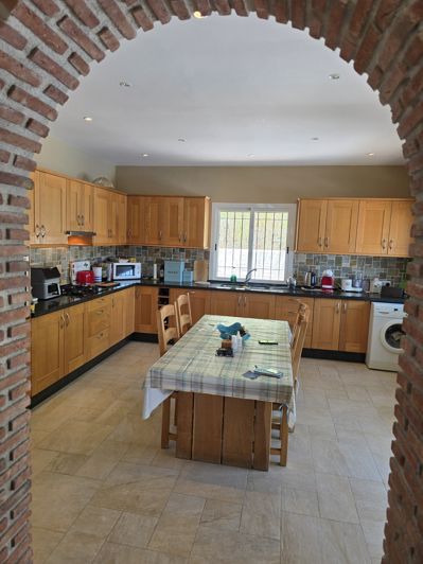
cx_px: 212
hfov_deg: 58.9
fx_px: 375
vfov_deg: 73.9
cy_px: 282
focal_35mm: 23
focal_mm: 6.3
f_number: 1.7
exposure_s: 1/100
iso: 32
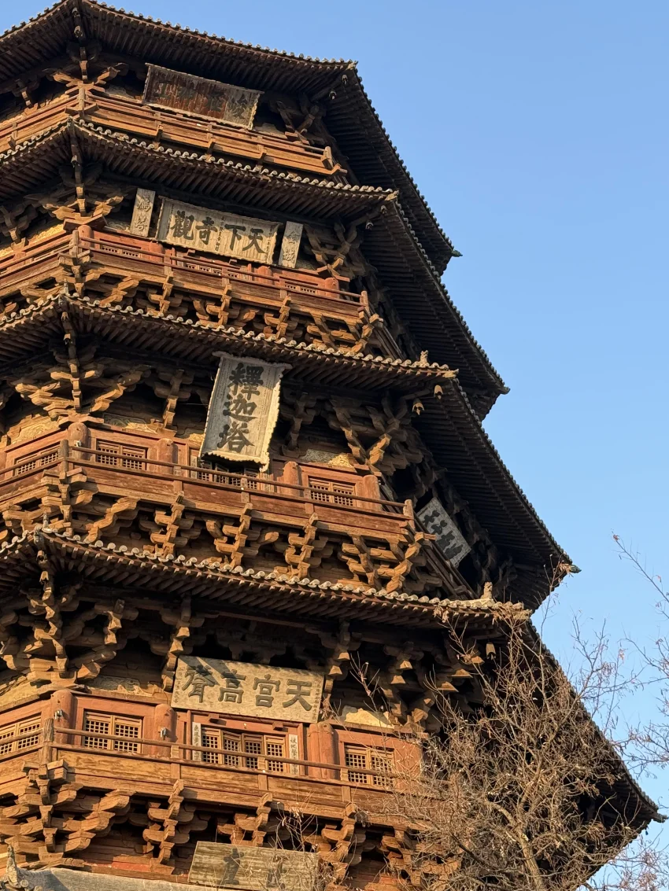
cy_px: 402
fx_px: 1572
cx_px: 261
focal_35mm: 61
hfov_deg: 24.0
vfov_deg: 31.7
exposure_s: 1/786
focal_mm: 6.76
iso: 64
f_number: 1.78
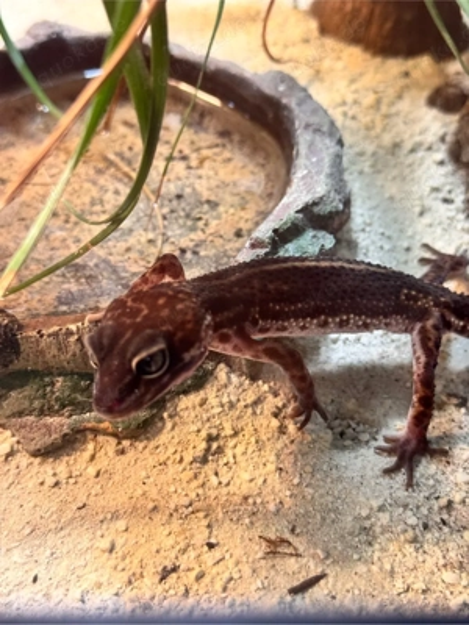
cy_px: 312
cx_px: 234
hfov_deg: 30.3
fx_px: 867
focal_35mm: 48
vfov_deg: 39.7
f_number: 1.78
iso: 250
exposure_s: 1/50
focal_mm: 6.76
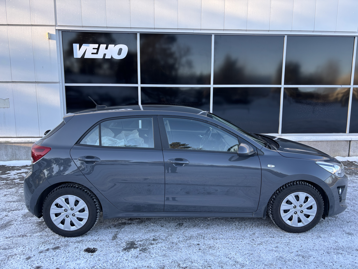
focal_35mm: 26
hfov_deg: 67.3
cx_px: 179
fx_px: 269
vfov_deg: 53.1
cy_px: 134
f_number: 1.6
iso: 40
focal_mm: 5.96
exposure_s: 1/190
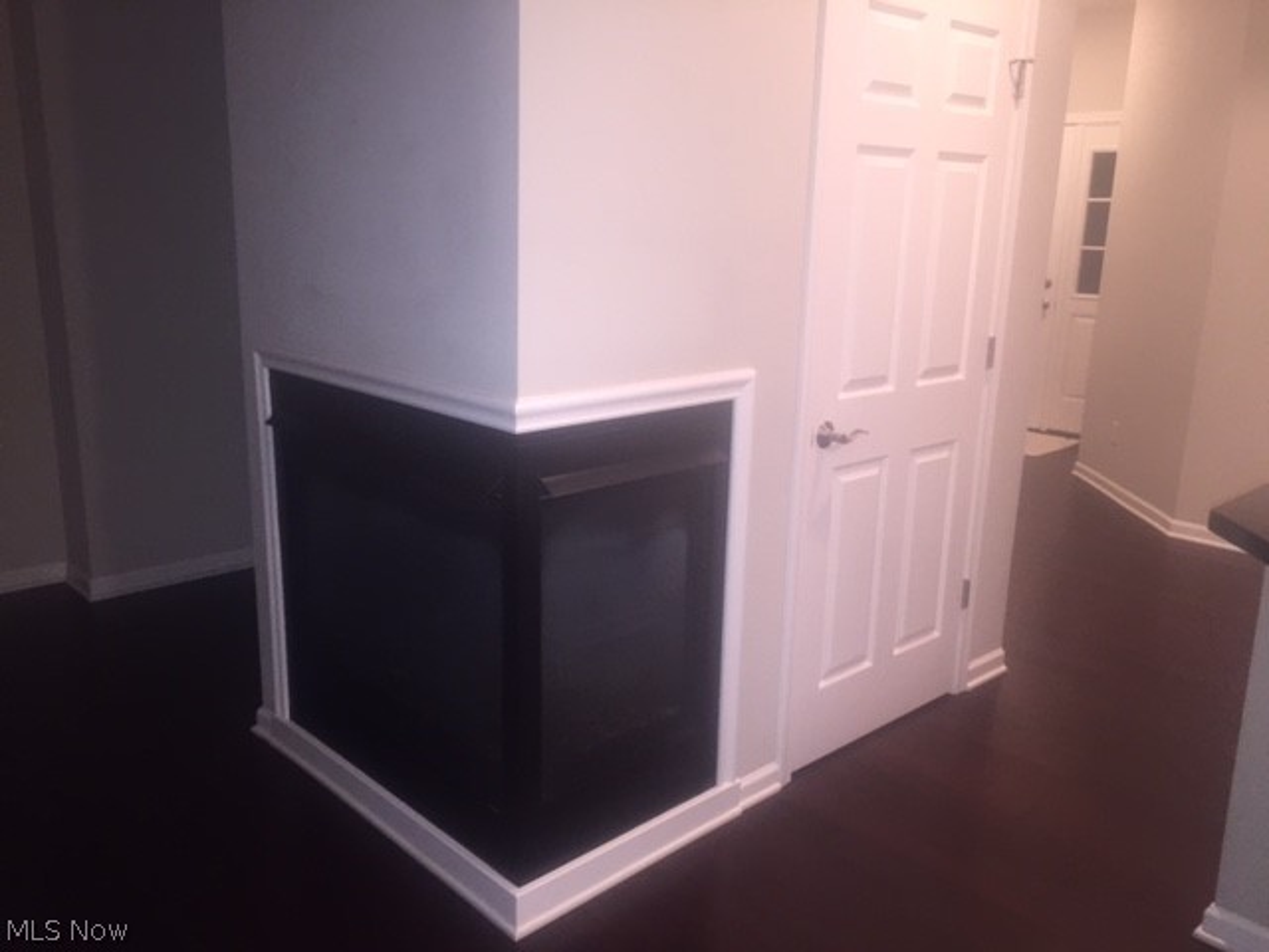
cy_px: 476
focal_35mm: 29
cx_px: 634
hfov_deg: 61.7
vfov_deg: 48.2
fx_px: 1063
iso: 160
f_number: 2.2
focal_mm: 4.15
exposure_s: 1/16
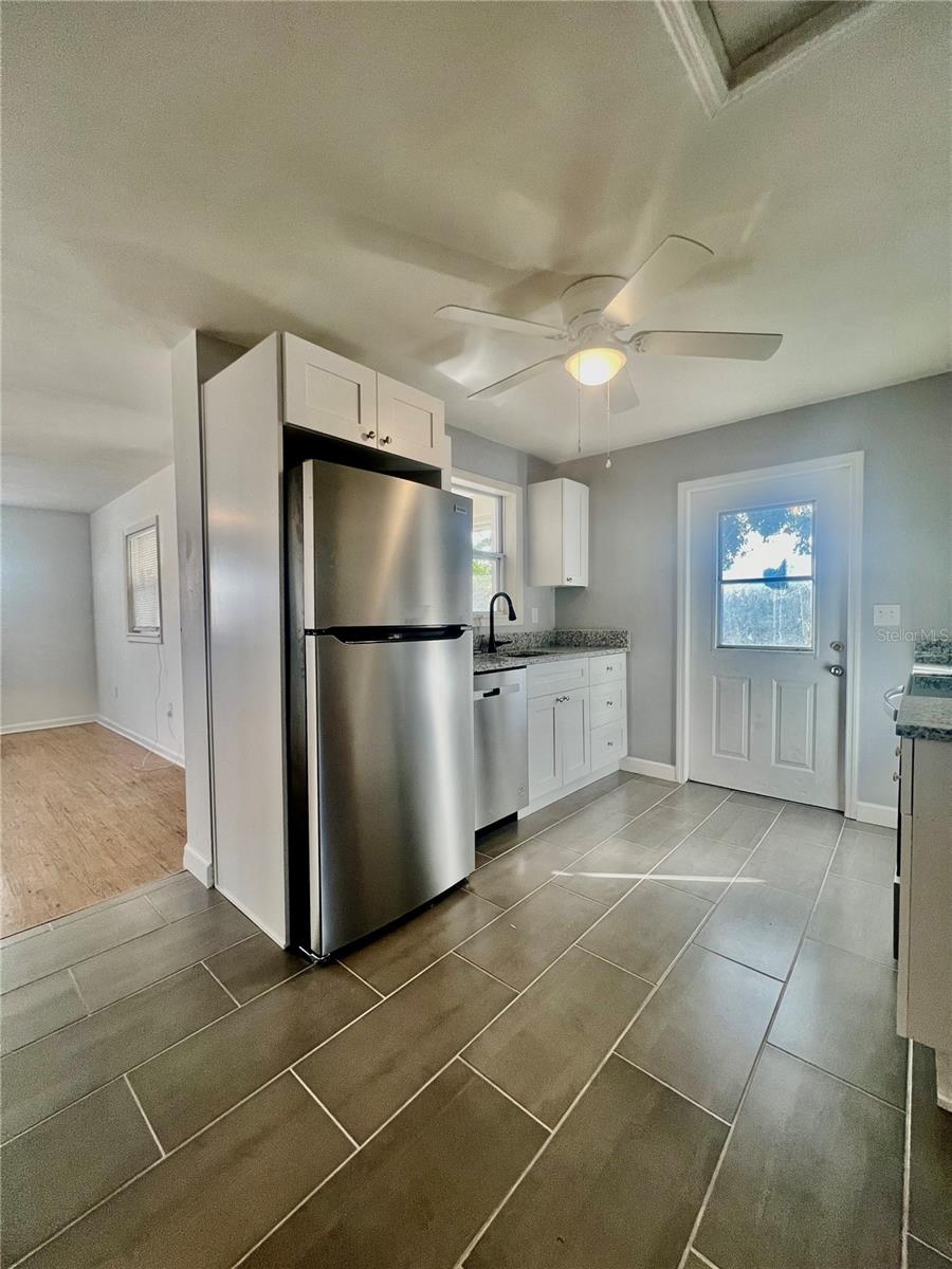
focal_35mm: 13
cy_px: 634
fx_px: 477
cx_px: 476
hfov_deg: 89.9
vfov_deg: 106.2
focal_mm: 1.57
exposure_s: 1/120
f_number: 1.8
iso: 160
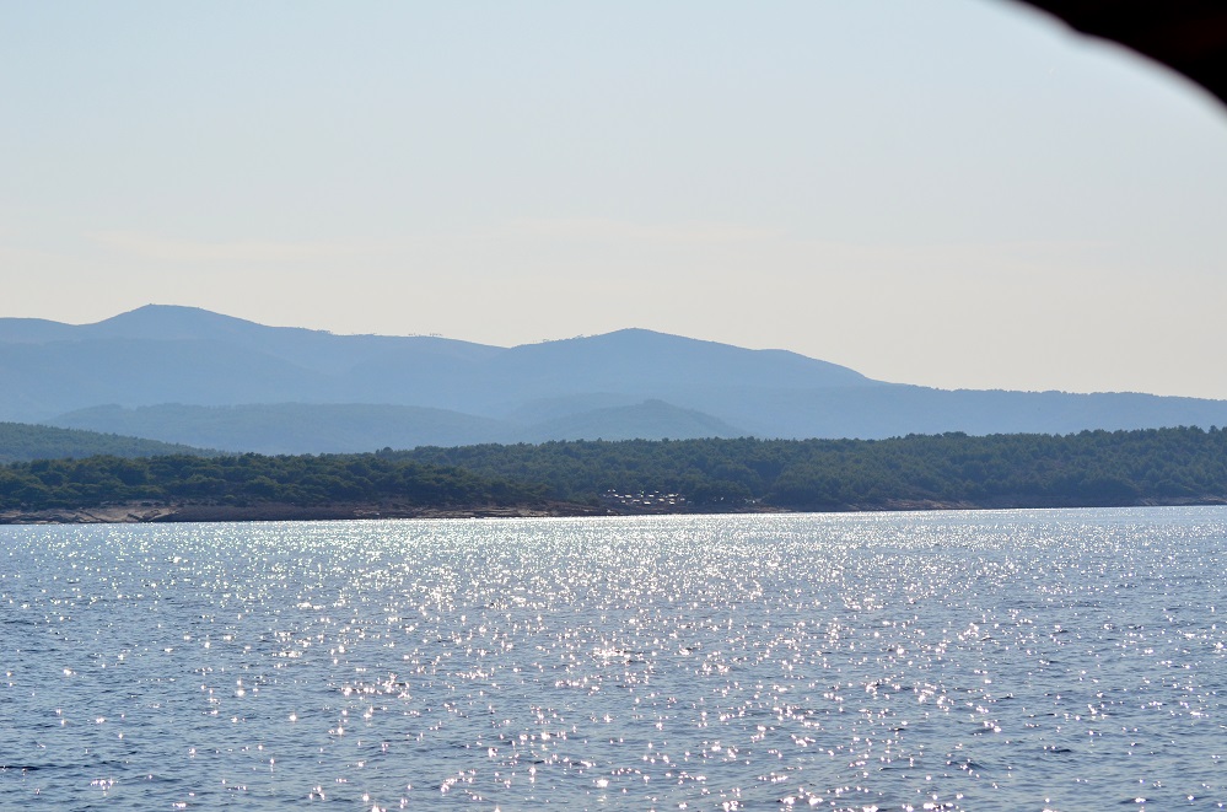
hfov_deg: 19.5
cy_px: 406
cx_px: 614
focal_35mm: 105
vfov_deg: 13.0
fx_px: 3570
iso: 400
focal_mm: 70
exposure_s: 1/6400
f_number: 5.6
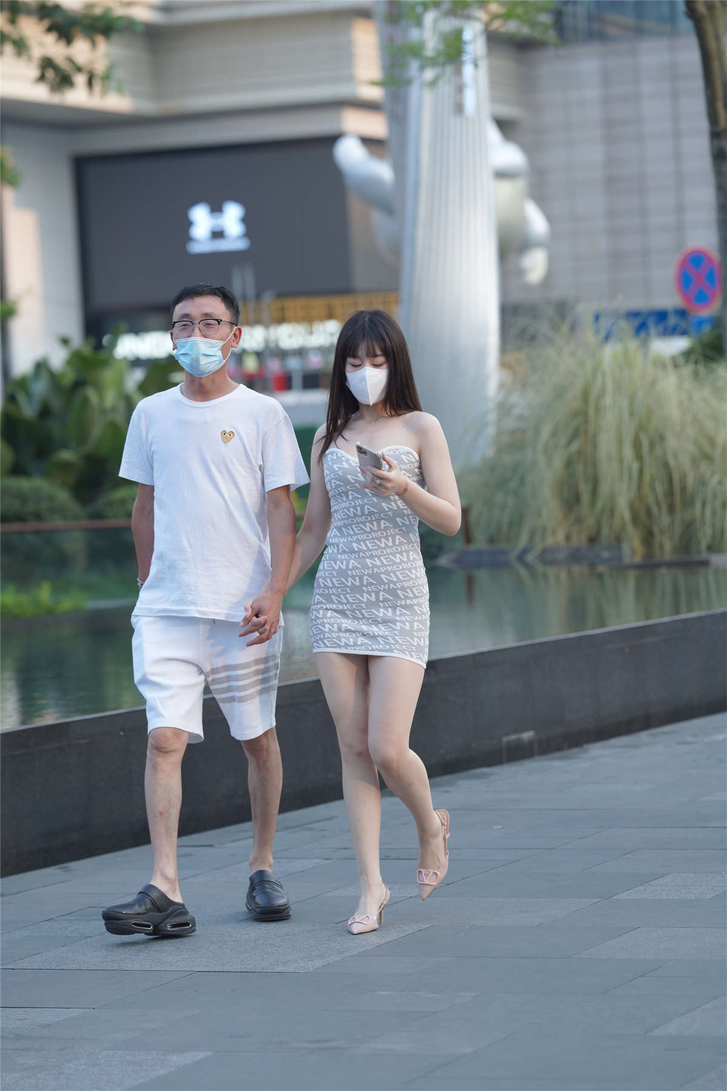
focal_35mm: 135
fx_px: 4089
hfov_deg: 10.2
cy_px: 546
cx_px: 364
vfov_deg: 15.2
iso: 320
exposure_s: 1/500
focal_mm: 135
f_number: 3.2
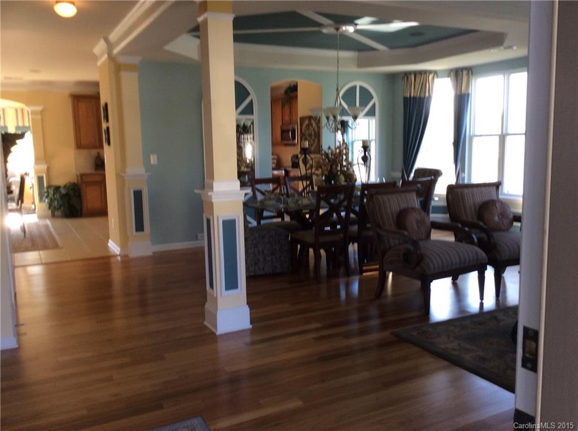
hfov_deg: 56.9
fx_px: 533
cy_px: 216
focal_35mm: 32
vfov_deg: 44.0
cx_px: 289
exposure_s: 1/40
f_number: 2.4
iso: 40
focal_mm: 3.3
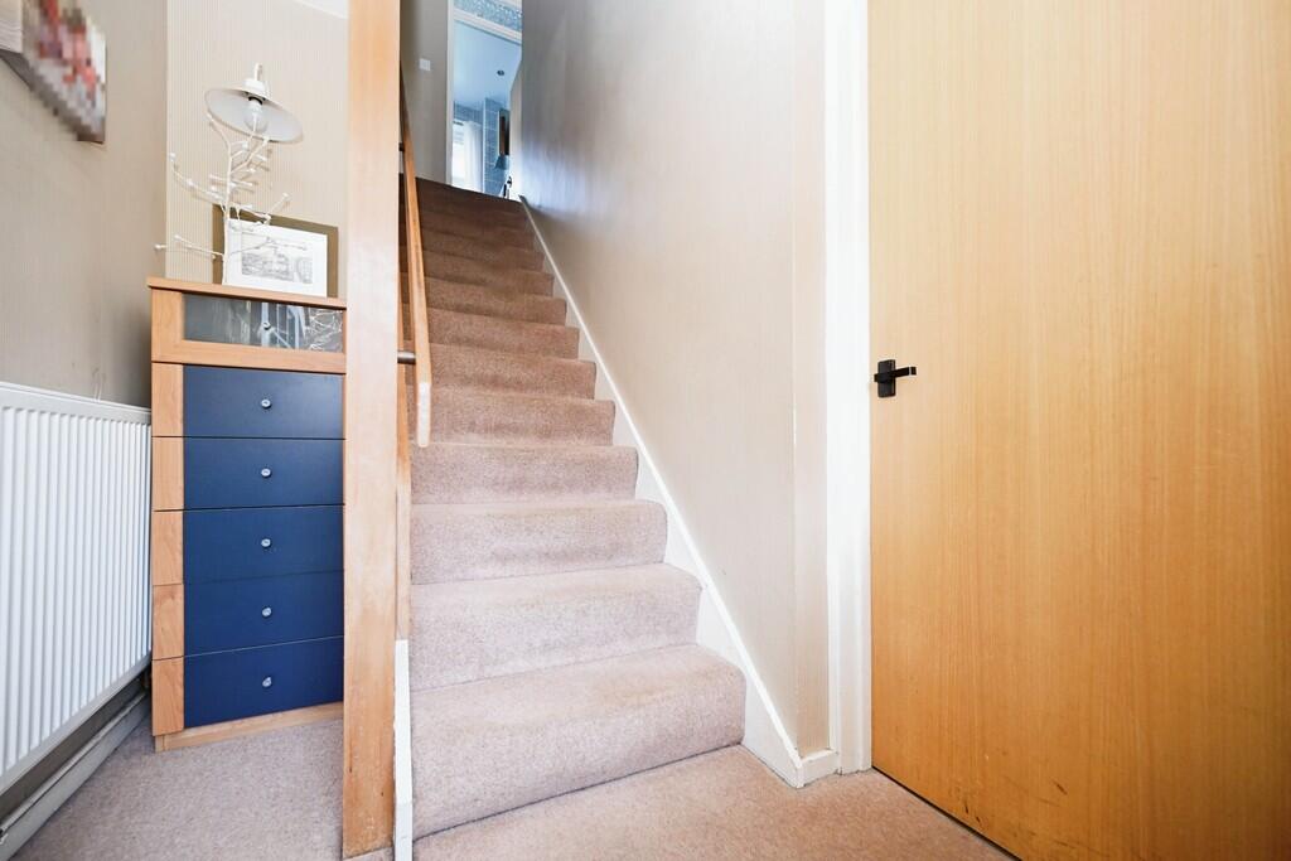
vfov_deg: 81.2
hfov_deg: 104.2
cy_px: 430
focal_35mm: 14
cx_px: 646
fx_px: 502
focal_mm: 14
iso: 900
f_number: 4
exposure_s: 1/60
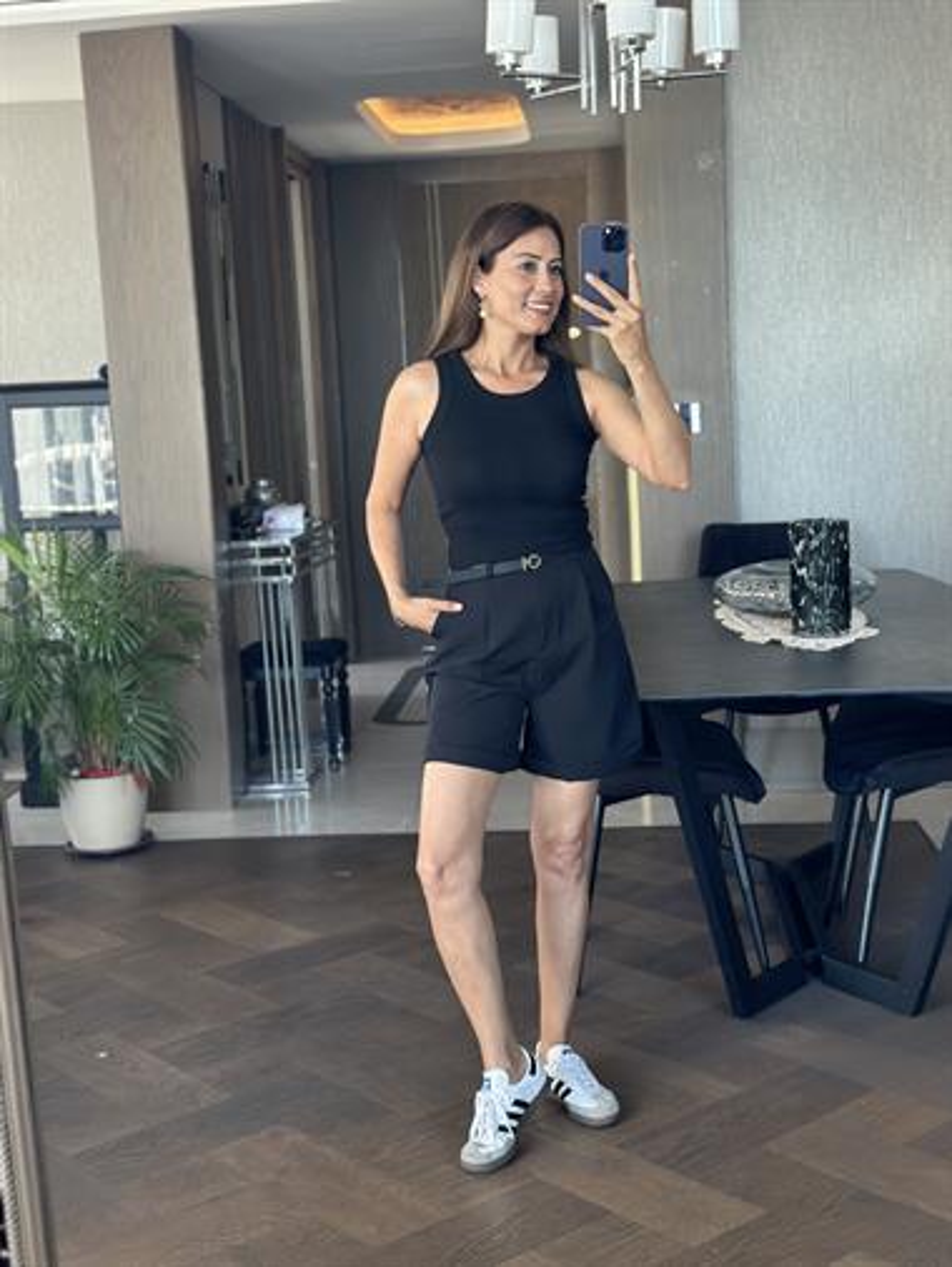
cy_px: 634
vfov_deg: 39.6
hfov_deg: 30.3
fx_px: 1759
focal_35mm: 48
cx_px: 476
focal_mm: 6.86
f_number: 1.78
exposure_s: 1/68
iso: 125
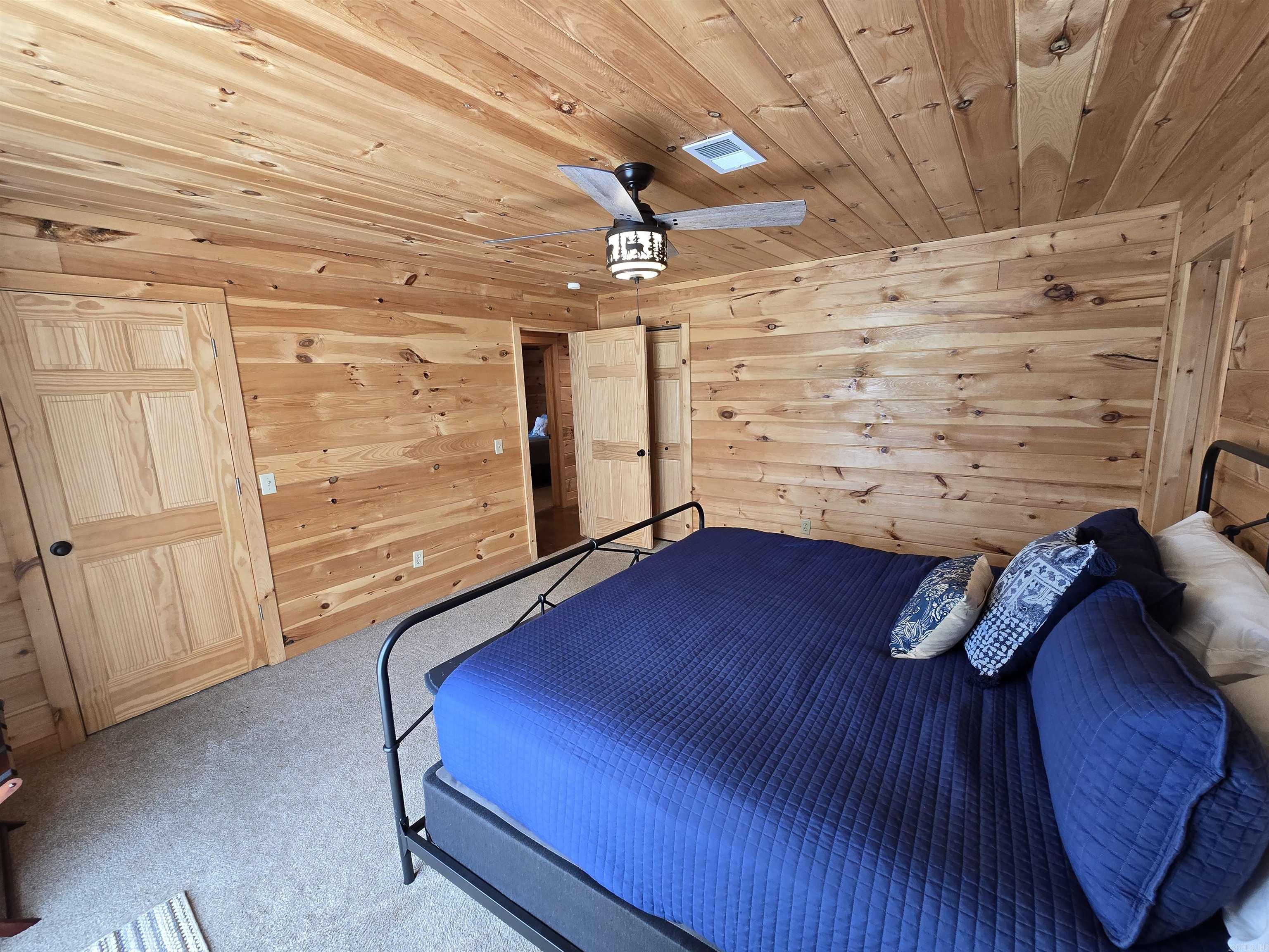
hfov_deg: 106.2
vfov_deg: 89.9
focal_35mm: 13
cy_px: 476
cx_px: 634
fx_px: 477
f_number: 2.2
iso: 125
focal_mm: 2.2
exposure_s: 1/60
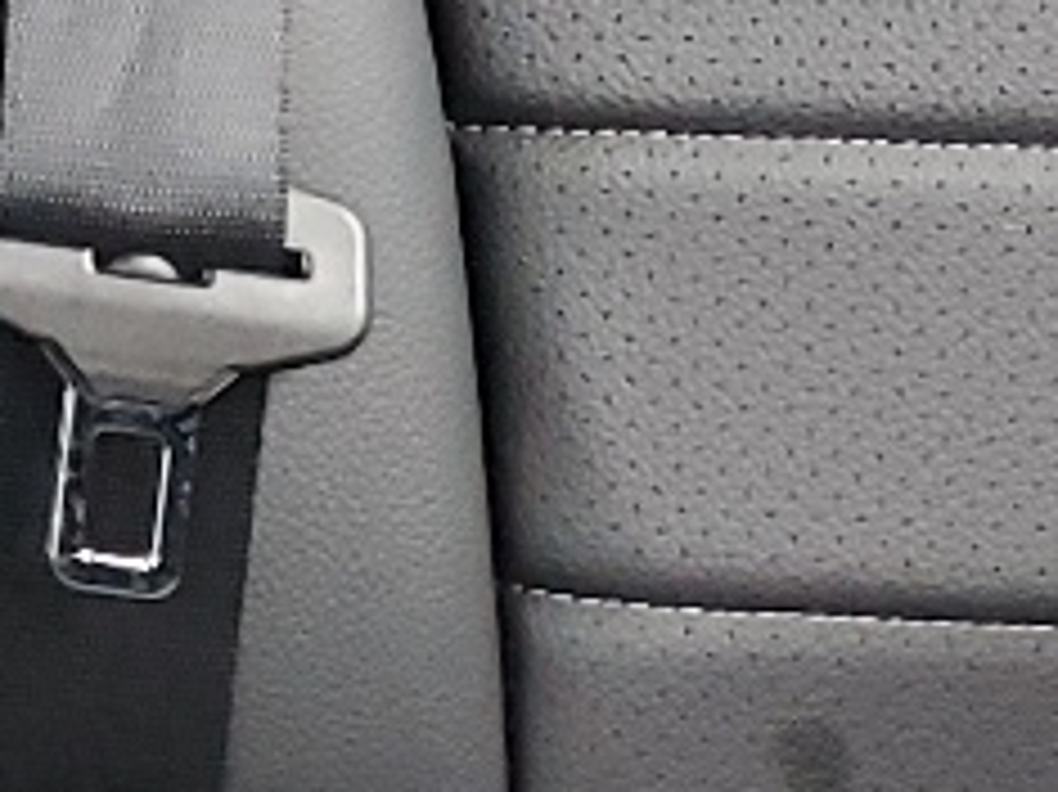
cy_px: -1264
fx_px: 5407
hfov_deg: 10.0
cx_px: -1319
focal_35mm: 177
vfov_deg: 7.7
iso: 201
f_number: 1.5
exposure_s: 1/60.2
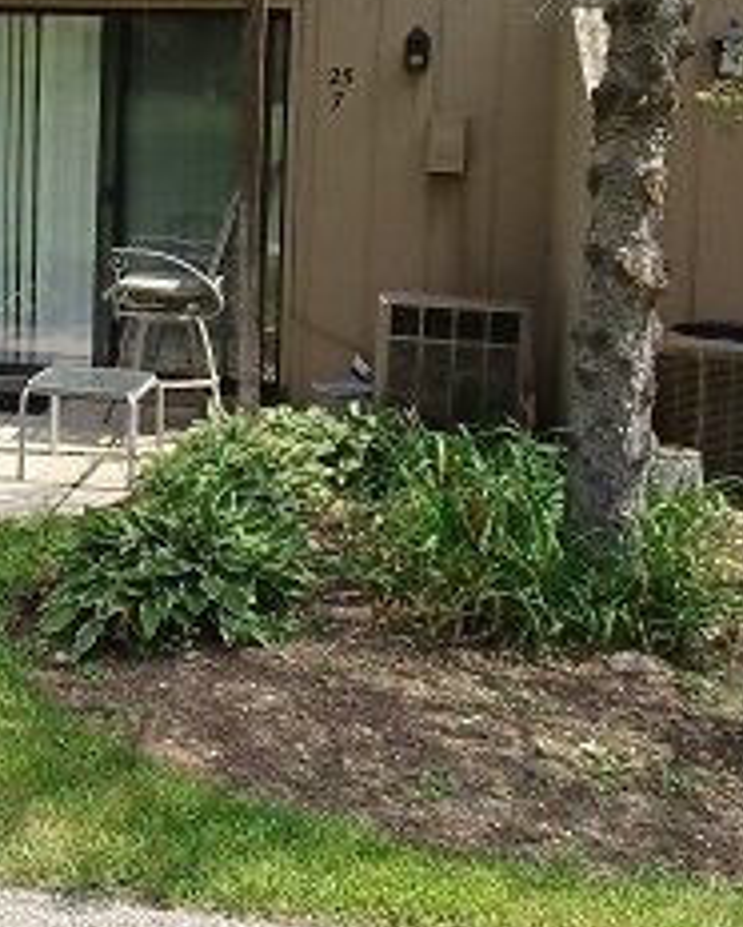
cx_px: -64
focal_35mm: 70
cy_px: 148
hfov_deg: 20.9
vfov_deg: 26.5
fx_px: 1922
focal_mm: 4.6
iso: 32
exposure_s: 1/300
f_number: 1.8
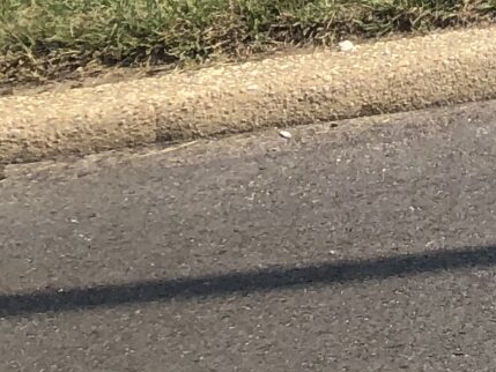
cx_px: 1460
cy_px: -665
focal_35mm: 167
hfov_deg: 9.4
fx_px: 2394
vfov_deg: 7.9
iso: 20
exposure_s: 1/1600
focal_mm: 3.99
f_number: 1.8
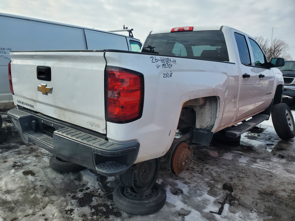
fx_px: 222
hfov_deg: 67.3
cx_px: 148
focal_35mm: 26
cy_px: 110
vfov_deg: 53.1
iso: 50
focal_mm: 4.3
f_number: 2.4
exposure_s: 1/1659
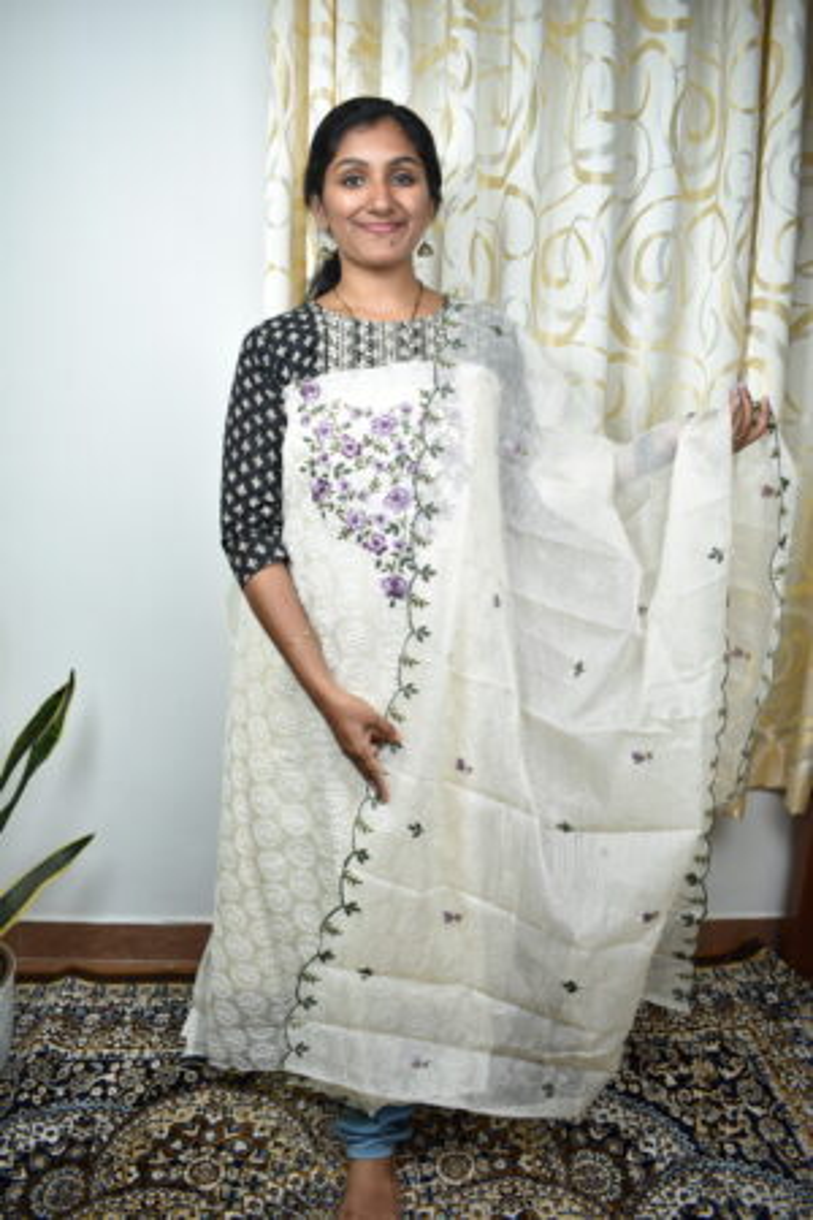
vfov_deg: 67.4
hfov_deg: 47.9
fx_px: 915
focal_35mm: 27
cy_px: 610
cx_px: 406
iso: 200
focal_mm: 18
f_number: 4
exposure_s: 1/60
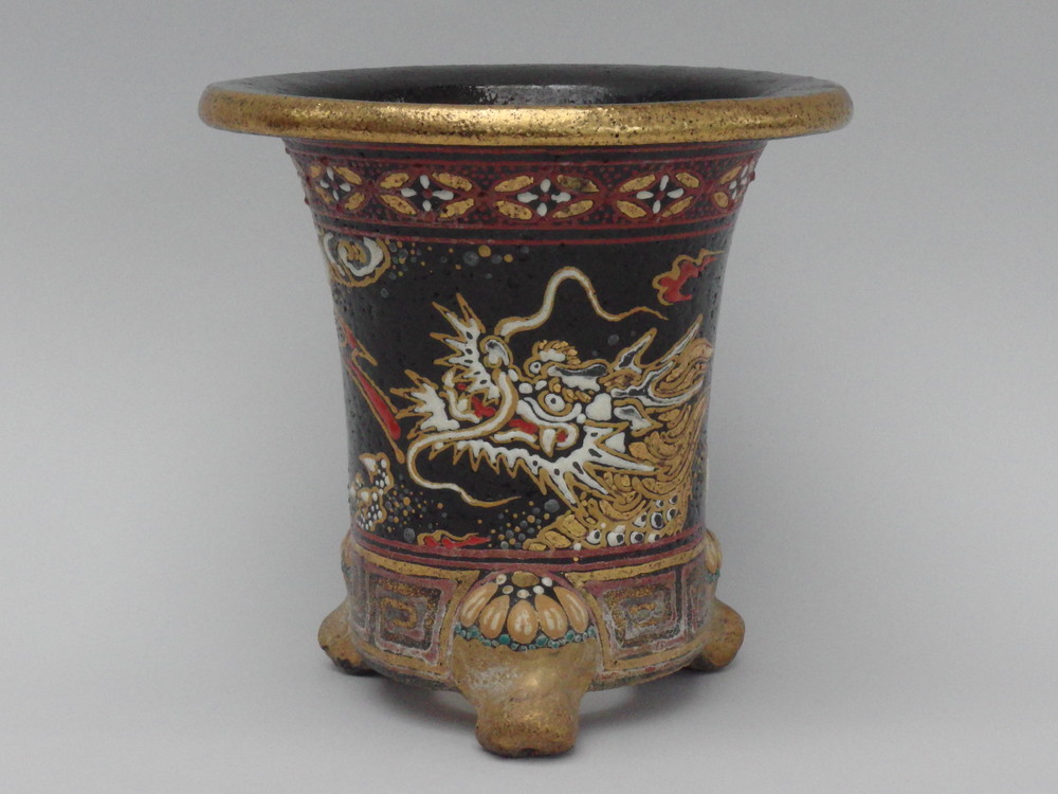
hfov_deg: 23.0
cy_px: 397
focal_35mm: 85
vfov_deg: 17.4
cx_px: 529
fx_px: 2598
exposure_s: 1/80
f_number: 8
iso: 1250
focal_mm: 18.2
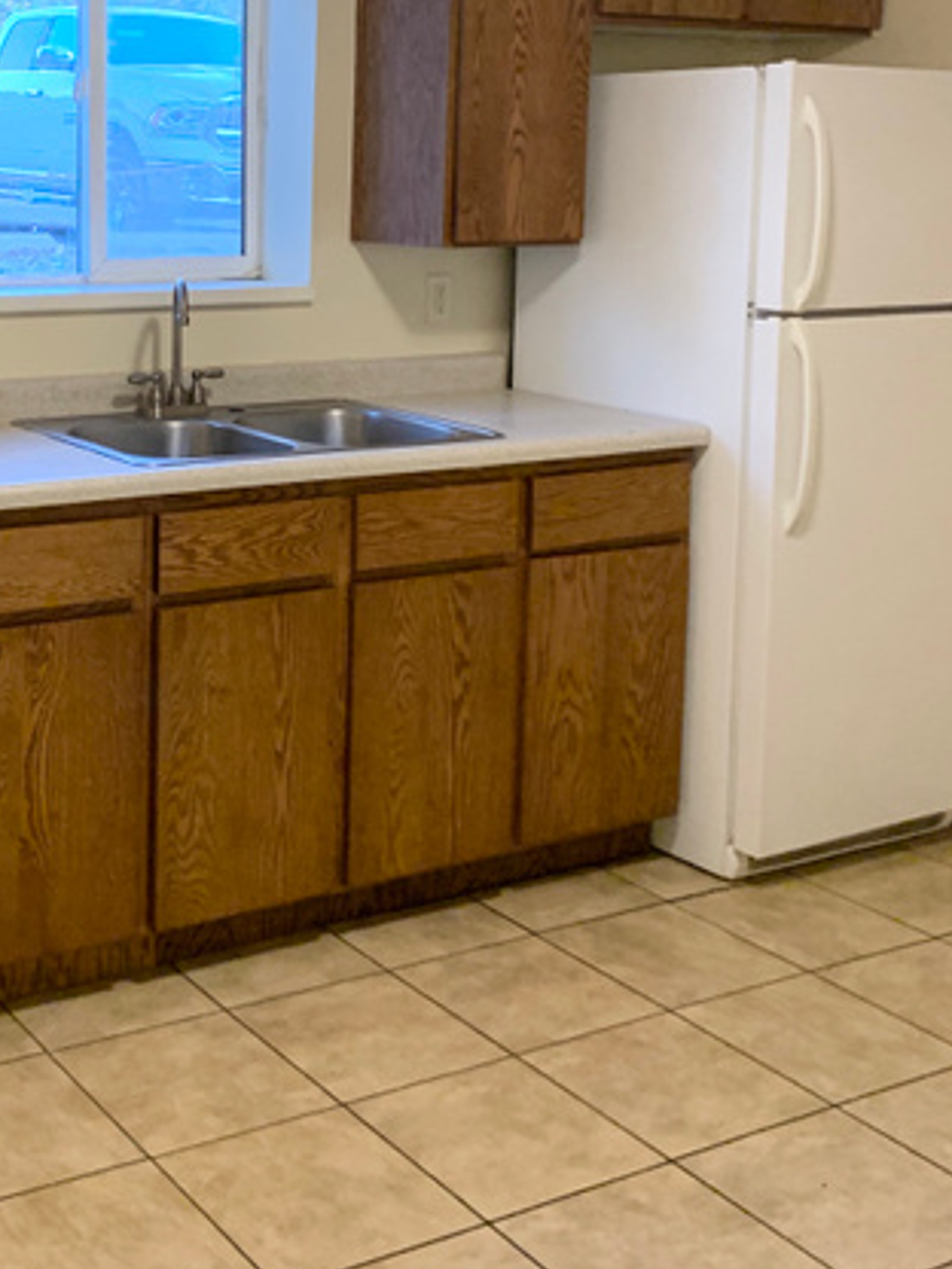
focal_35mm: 48
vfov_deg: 38.7
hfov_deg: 29.0
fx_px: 1760
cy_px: 336
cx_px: 82
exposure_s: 1/40
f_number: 1.8
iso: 400
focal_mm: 4.25
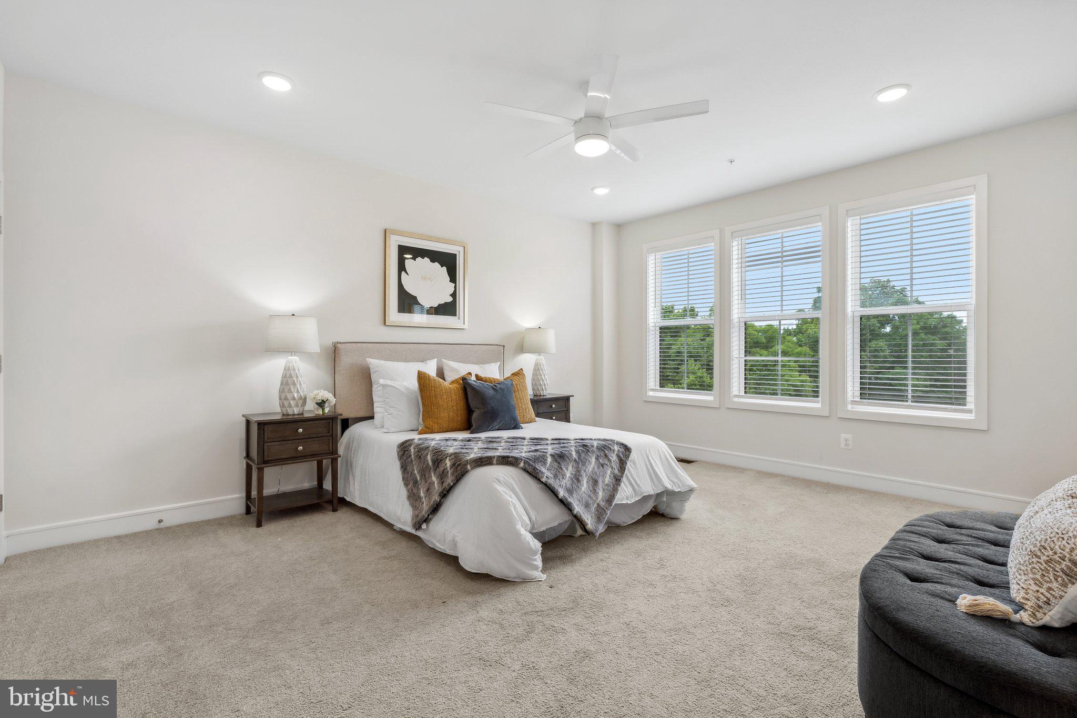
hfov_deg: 96.7
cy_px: 359
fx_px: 479
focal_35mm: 16
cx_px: 538
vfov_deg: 73.7
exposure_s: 1/20
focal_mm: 16
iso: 200
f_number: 8
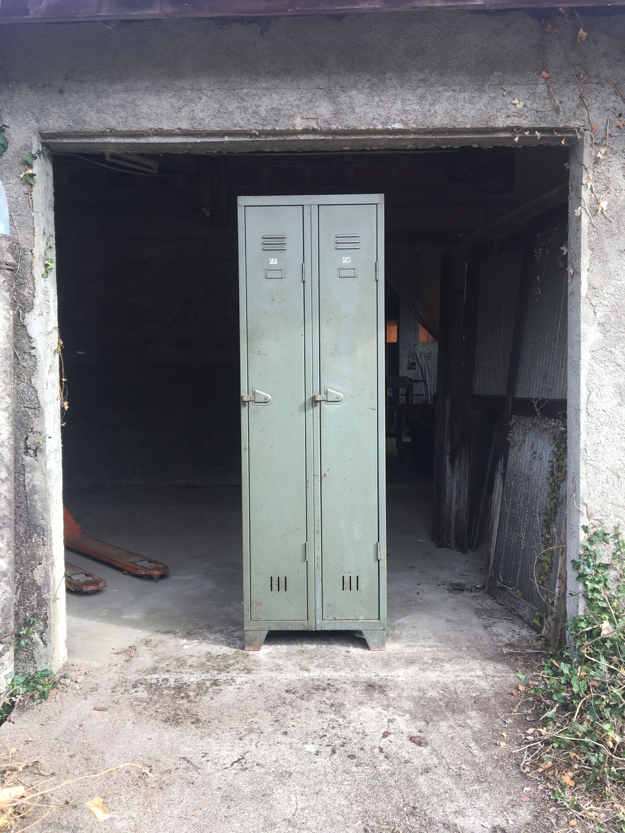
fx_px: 698
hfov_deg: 48.2
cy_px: 416
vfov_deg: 61.7
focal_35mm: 29
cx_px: 312
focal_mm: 4.15
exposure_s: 1/234
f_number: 2.2
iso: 25
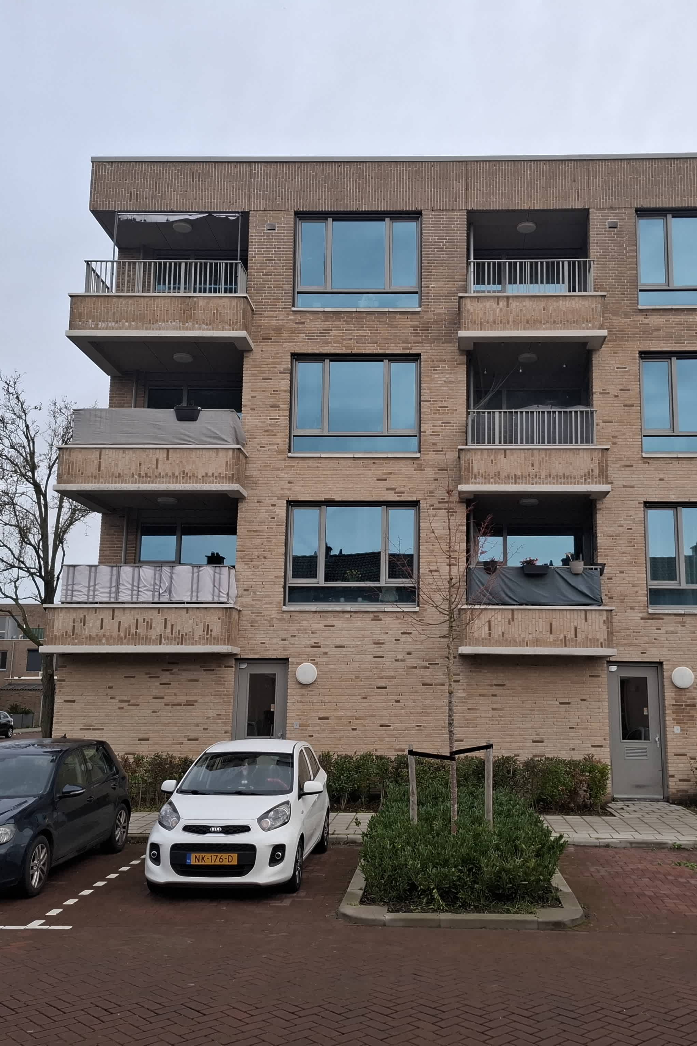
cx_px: 408
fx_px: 929
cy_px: 522
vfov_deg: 58.7
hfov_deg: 41.0
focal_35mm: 32
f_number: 1.8
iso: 50
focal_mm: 5.5
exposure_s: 1/100
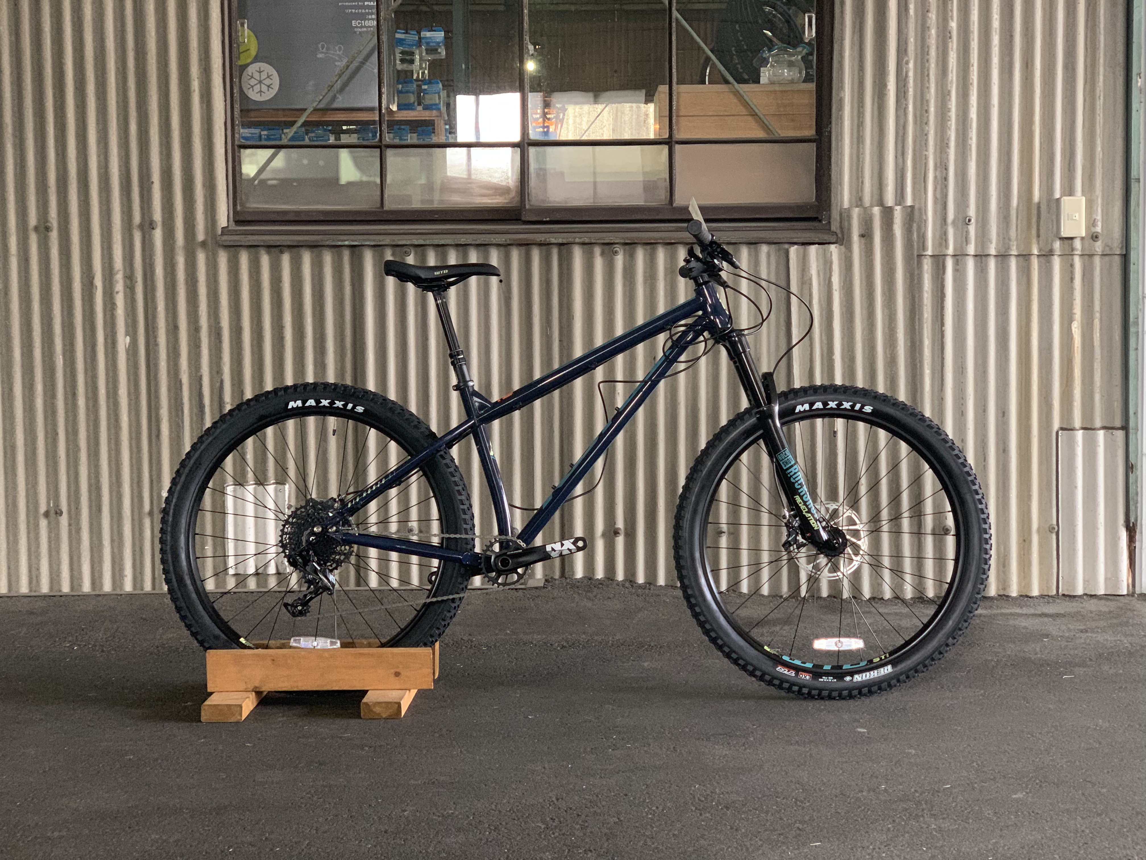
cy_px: 430
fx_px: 1722
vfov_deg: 28.0
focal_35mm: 52
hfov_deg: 36.8
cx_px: 573
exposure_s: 1/60
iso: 250
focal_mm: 6
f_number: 2.4
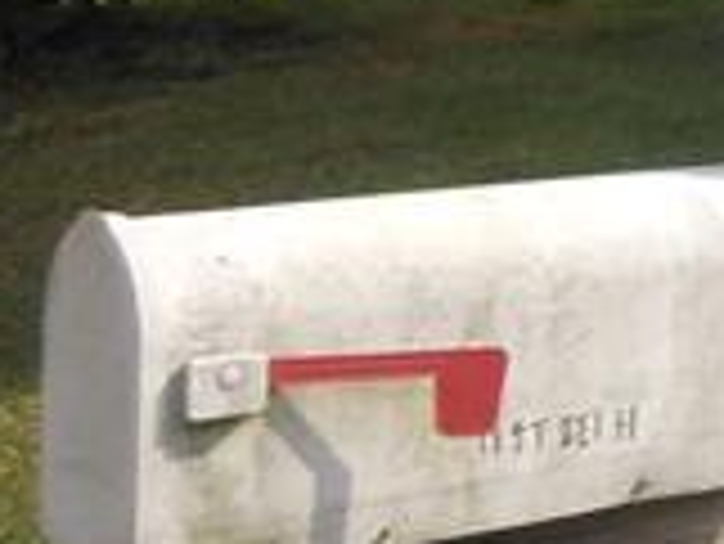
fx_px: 3328
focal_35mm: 159
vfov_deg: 8.8
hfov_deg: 10.1
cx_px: 1961
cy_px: -571
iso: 80
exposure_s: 1/800
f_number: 3.2
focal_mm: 4.5
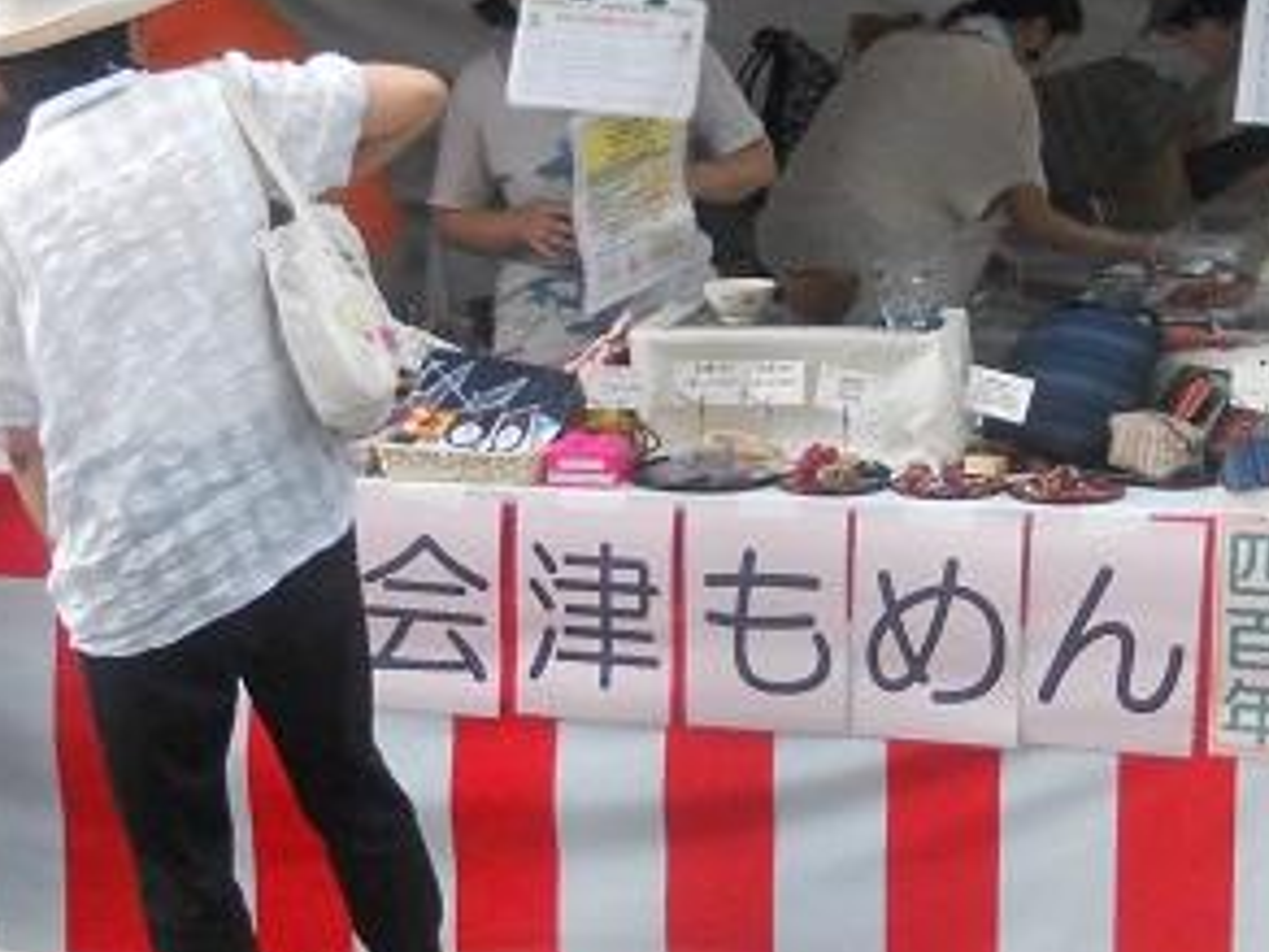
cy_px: 309
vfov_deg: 19.8
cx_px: 600
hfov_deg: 26.3
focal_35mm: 74
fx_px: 2713
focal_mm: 4.9
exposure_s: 1/125
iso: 320
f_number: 3.2
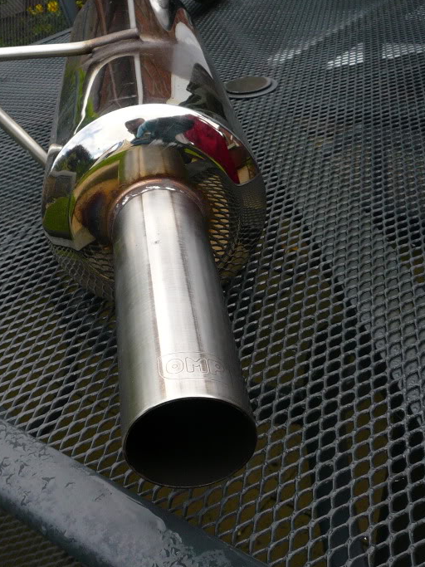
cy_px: 310
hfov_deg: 34.3
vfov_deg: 44.7
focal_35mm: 42
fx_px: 688
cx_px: 175
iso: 100
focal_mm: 4.6
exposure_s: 1/400
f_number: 2.8
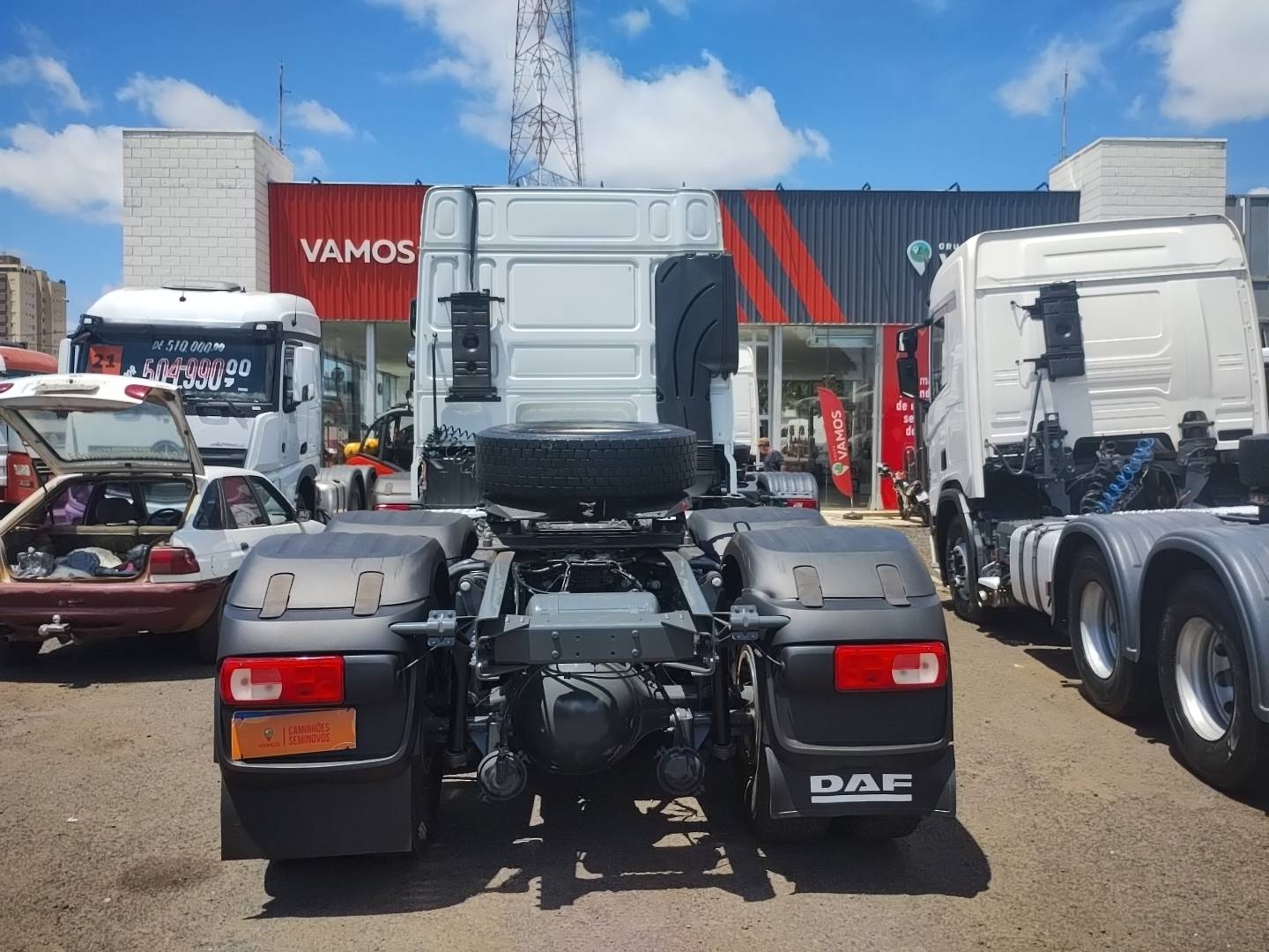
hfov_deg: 63.4
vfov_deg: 49.7
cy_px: 476
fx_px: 1026
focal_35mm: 28
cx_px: 634
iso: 100
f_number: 1.8
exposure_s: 1/767
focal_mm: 4.27
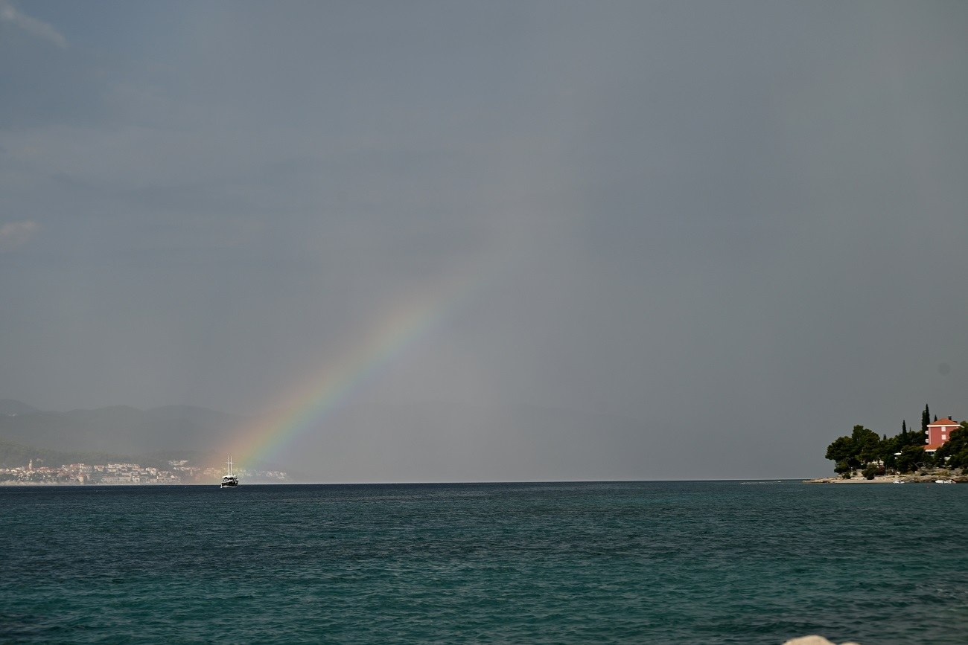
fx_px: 1882
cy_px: 322
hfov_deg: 28.8
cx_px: 484
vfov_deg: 19.5
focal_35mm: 70
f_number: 6.3
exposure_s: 1/640
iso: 100
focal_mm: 70
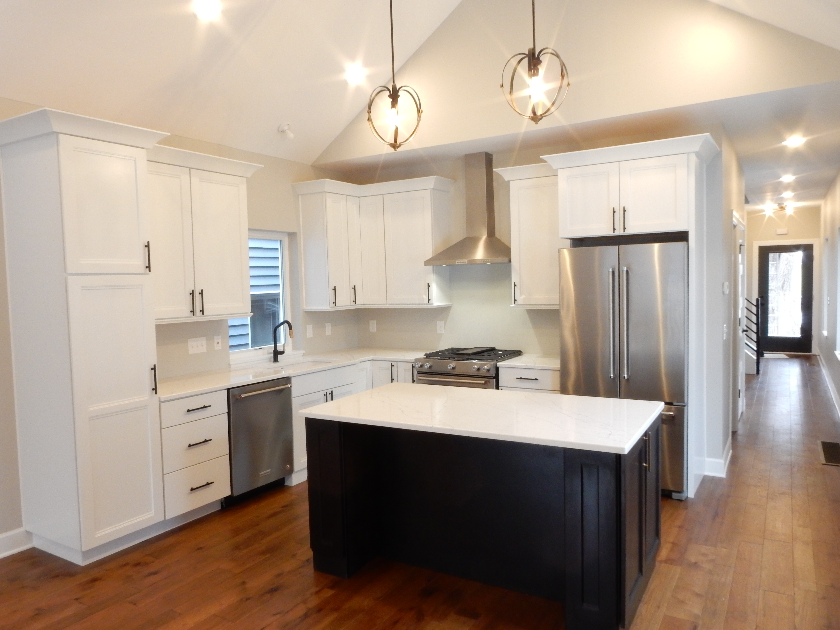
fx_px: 607
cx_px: 420
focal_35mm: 25
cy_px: 315
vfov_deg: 54.9
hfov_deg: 69.4
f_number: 7.1
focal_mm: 4.5
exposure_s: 1/8
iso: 400
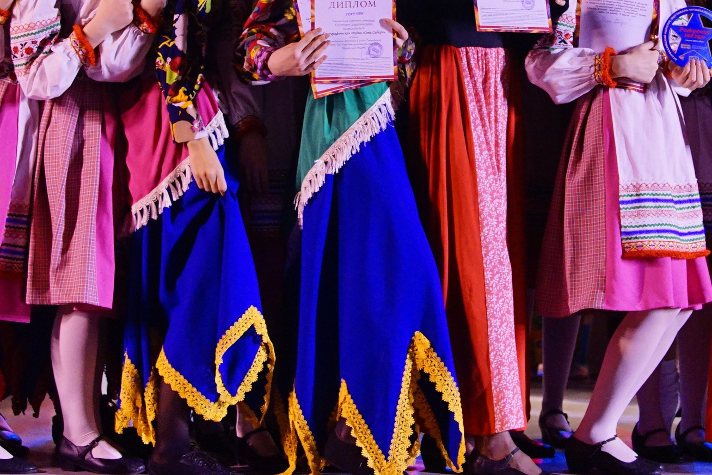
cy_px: 36
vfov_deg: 10.0
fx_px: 2709
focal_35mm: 137
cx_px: 510
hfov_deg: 14.9
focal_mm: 70
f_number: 3.2
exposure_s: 1/320
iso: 2500
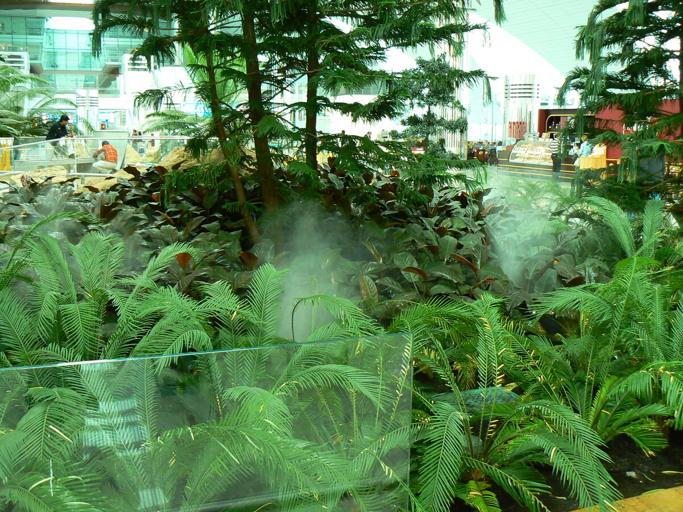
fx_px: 710
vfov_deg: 39.7
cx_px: 342
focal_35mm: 36
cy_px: 256
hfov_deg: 51.4
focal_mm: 6
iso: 100
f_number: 2.8
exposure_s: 1/30
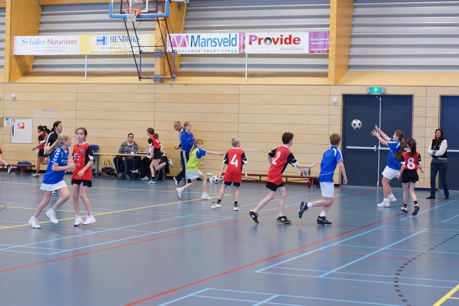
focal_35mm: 75
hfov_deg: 27.0
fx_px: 956
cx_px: 230
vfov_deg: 18.2
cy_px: 153
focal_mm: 50
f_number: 2.5
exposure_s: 1/200
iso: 800
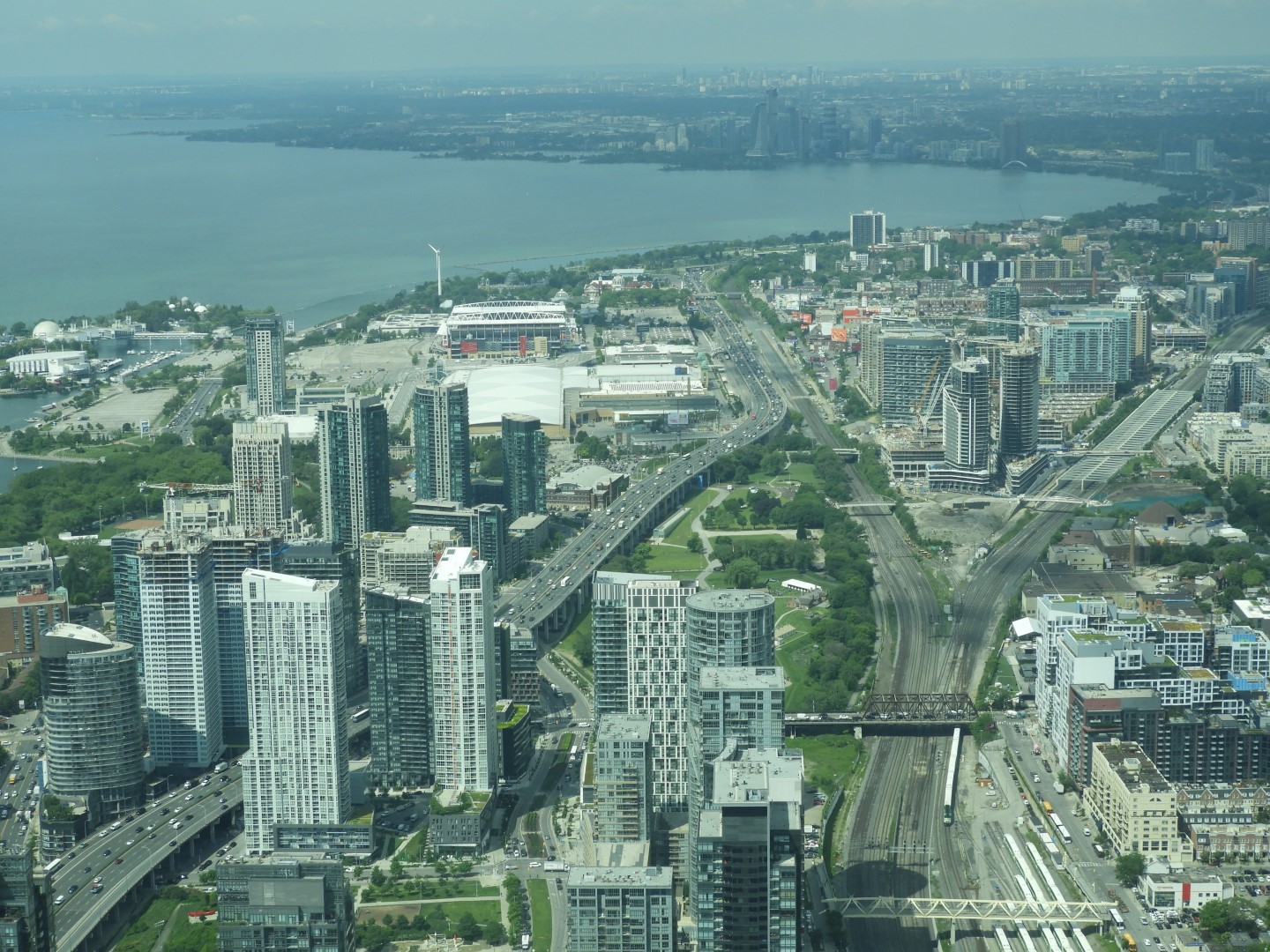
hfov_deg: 29.8
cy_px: 476
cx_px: 635
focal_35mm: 65
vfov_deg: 22.6
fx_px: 2385
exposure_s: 1/250
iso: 100
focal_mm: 11.6
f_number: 4.2
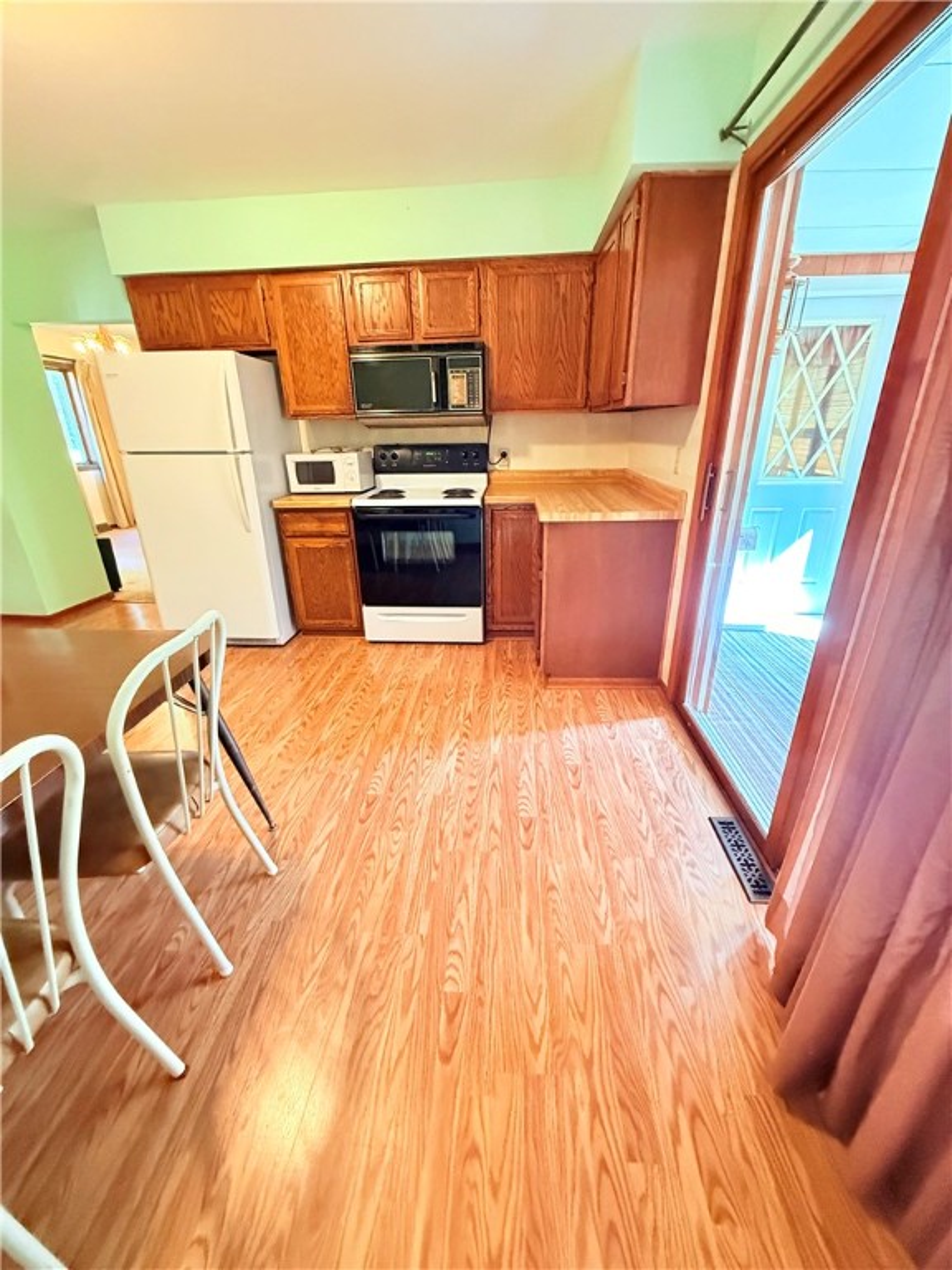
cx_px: 476
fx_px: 513
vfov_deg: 102.1
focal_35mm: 14
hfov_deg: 85.7
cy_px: 635
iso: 800
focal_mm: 2.22
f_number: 2.2
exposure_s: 1/60
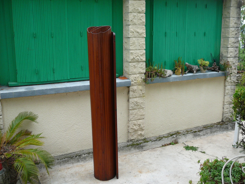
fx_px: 276
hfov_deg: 47.9
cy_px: 94
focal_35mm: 39
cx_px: 121
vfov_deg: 36.8
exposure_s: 1/60
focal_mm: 5.6
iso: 80
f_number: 3
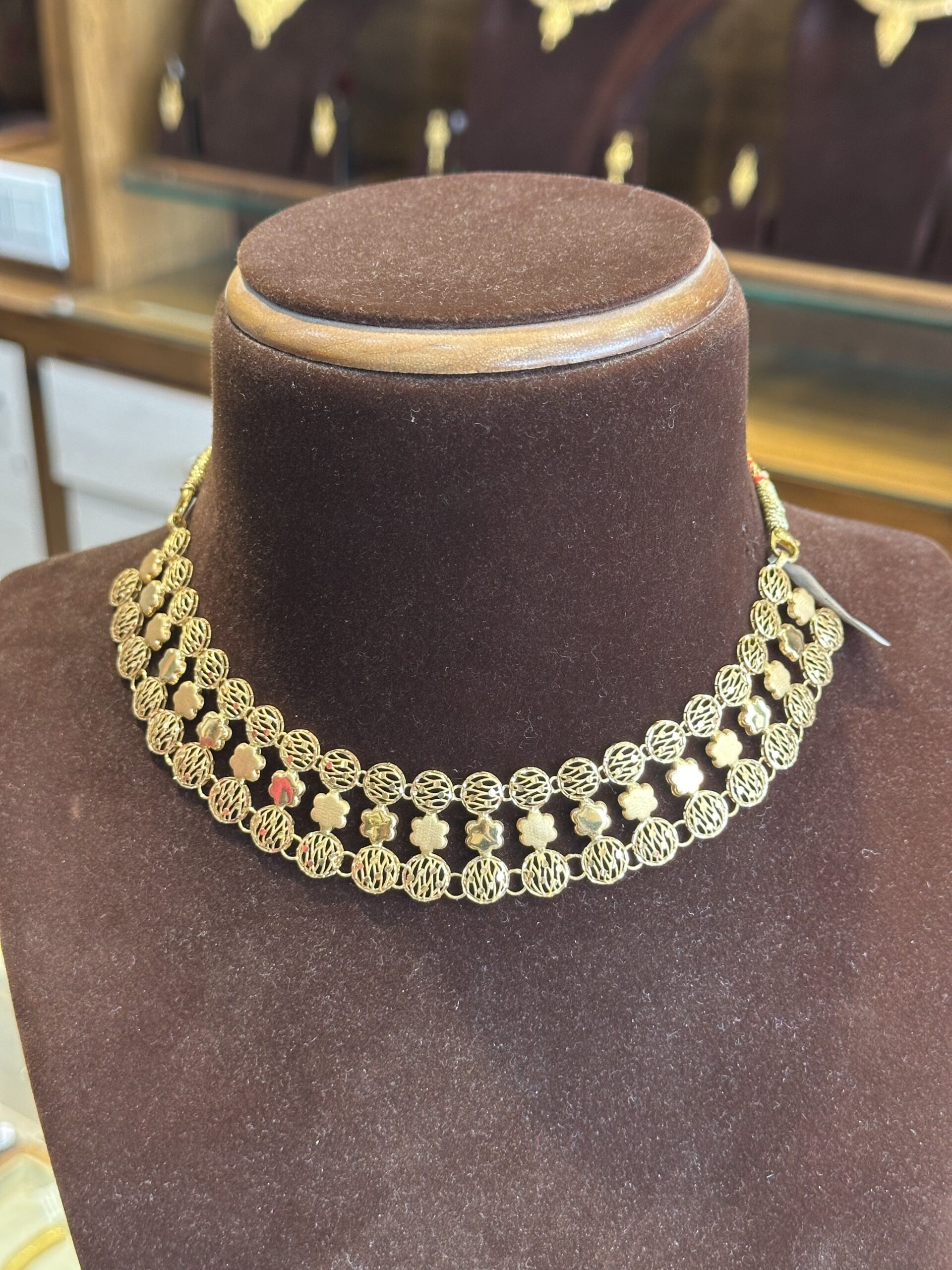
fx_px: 1760
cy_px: 635
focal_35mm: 48
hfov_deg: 30.3
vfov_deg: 39.7
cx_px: 476
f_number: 1.78
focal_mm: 6.86
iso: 125
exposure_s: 1/50
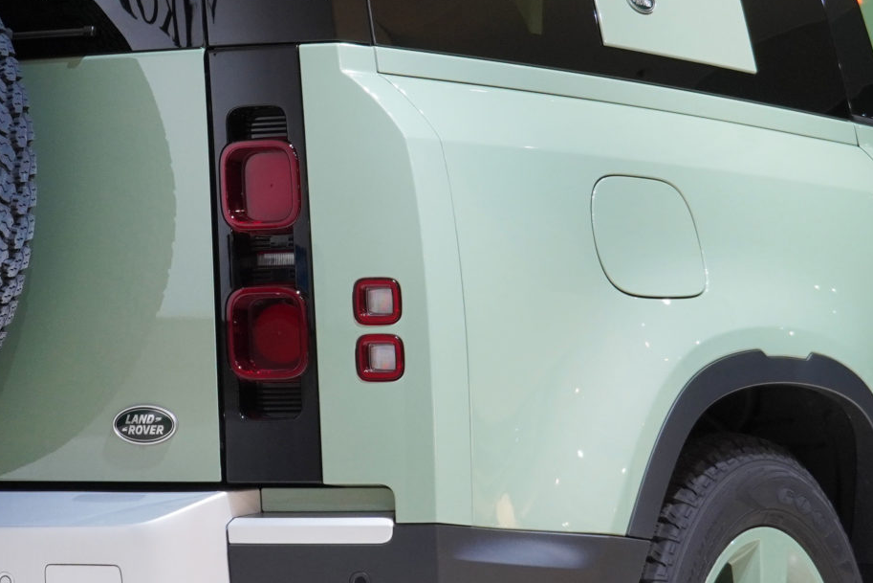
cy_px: 320
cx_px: 408
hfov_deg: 15.7
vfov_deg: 10.5
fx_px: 3163
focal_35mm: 130
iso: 500
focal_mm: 31
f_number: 4.5
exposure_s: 1/50
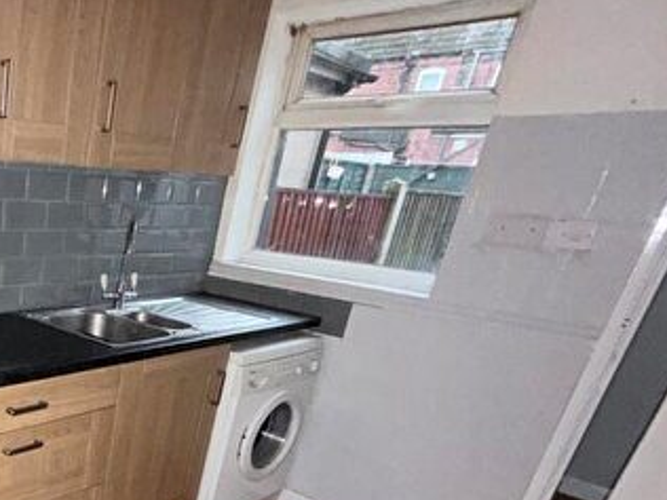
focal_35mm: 31
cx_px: -4
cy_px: 436
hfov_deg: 47.9
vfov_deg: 42.3
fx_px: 597
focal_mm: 2.22
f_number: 2.2
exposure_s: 1/28
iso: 400
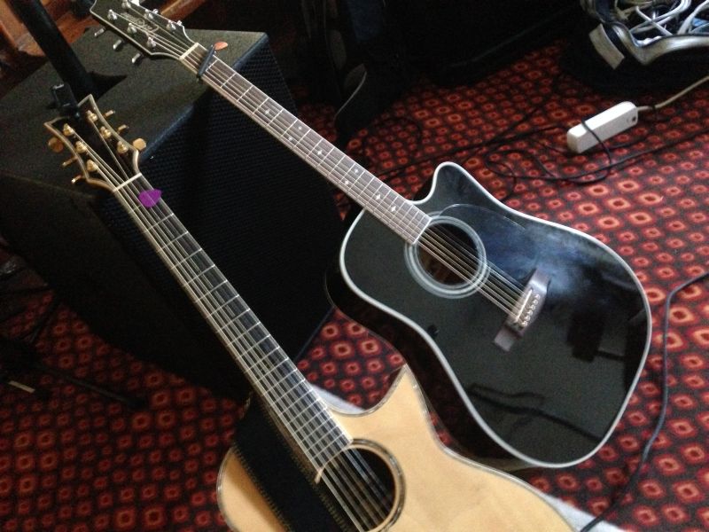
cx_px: 354
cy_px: 266
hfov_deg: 55.4
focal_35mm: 33
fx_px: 676
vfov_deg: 42.9
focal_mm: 4.12
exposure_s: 1/15
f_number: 2.4
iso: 800
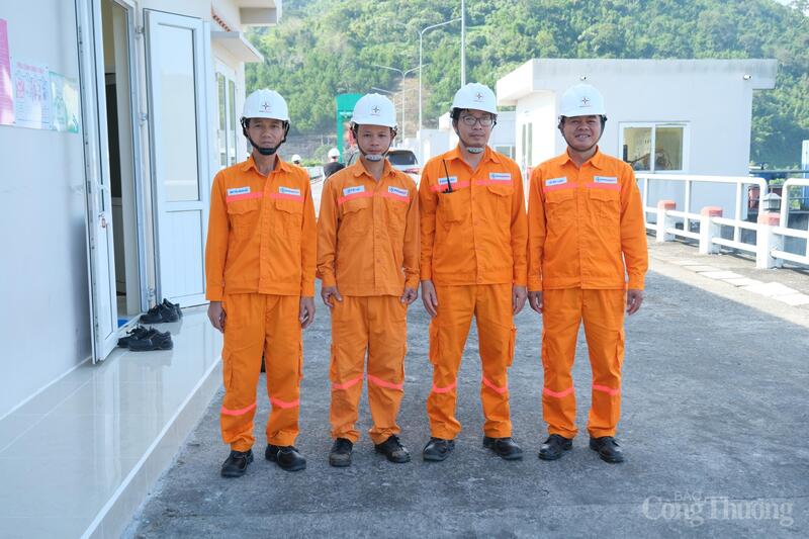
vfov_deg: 37.8
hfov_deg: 54.4
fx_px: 786
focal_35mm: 35
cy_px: 270
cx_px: 404
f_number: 4
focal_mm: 23.5
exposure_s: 1/280
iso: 320
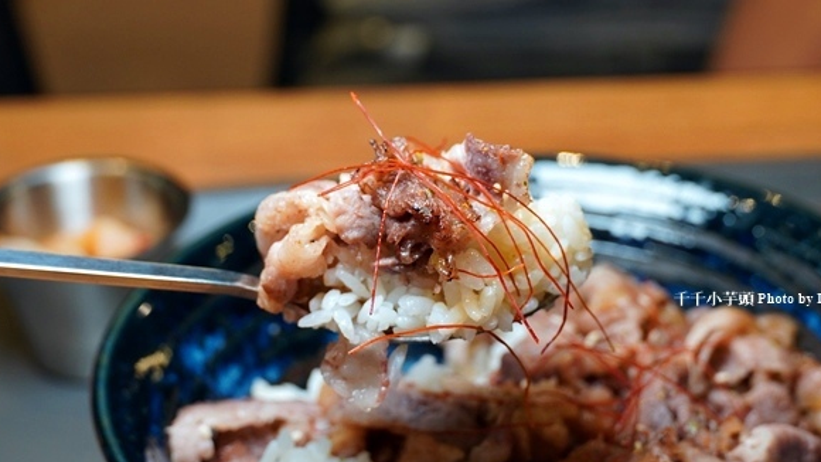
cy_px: 216
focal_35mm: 88
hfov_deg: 24.2
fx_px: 1915
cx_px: 439
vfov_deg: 13.7
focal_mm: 50
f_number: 5
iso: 640
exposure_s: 1/80
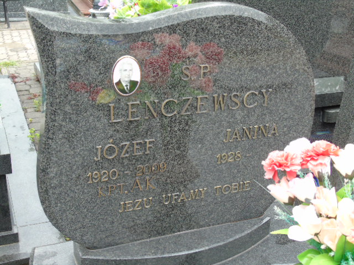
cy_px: 132
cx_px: 177
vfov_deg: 31.5
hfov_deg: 41.2
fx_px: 470
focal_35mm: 46
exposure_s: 1/50
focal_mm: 8.2
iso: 80
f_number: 4.1
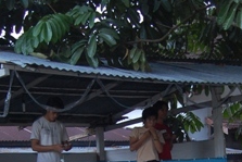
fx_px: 679
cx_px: 161
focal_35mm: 101
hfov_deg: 20.1
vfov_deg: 13.3
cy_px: 187
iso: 400
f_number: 4
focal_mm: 20
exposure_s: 1/60
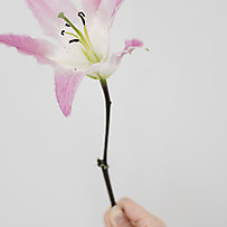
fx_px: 1306
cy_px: 101
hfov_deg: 9.9
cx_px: 81
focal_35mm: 176
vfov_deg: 9.9
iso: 320
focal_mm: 105
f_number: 3
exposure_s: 1/200
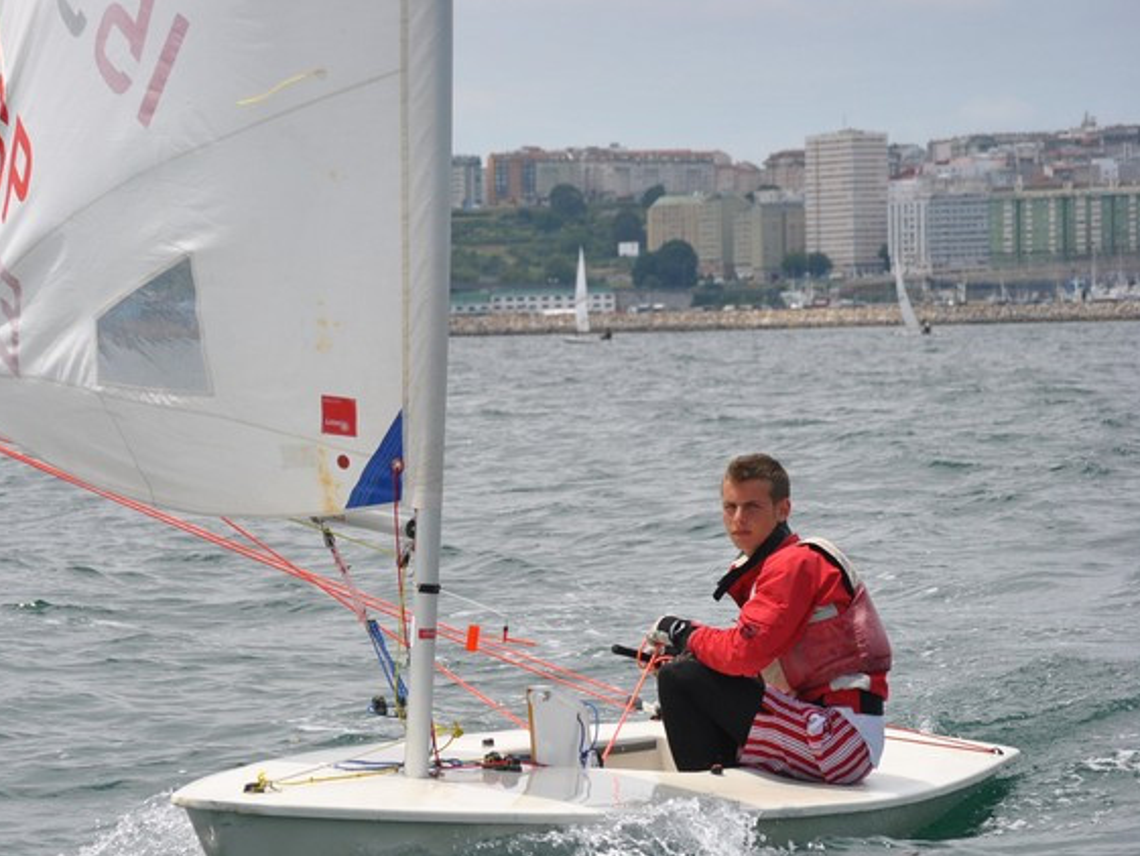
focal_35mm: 177
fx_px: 5830
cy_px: 541
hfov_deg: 11.1
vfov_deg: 8.4
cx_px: 333
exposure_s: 1/640
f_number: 6.3
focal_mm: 86
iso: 100
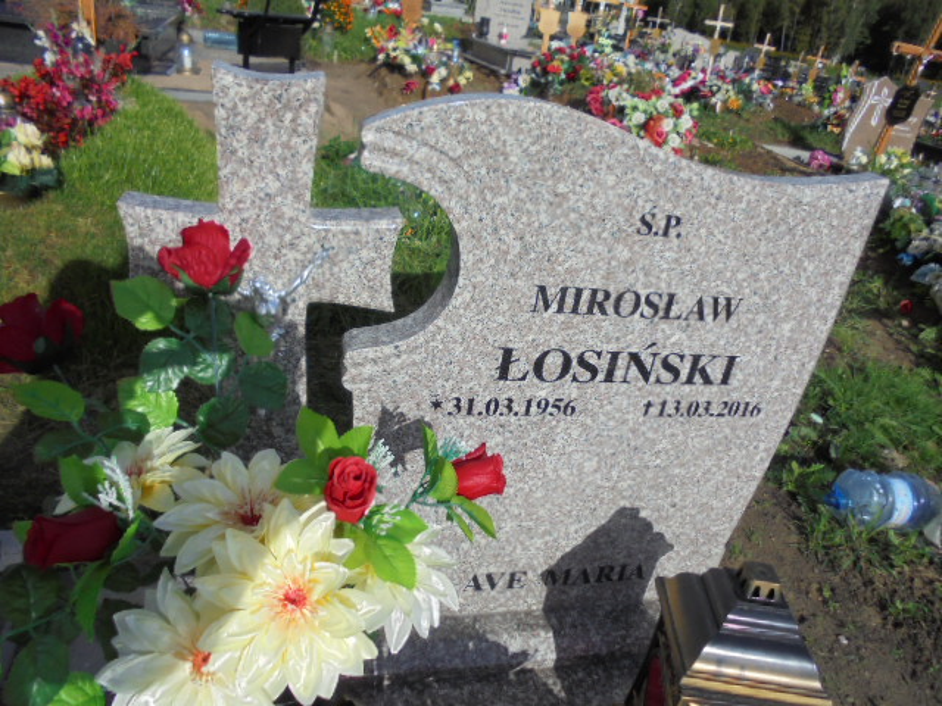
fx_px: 708
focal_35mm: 26
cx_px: 471
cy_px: 353
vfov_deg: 53.1
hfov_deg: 67.3
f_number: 11.5
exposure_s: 1/200
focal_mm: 4.6
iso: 100
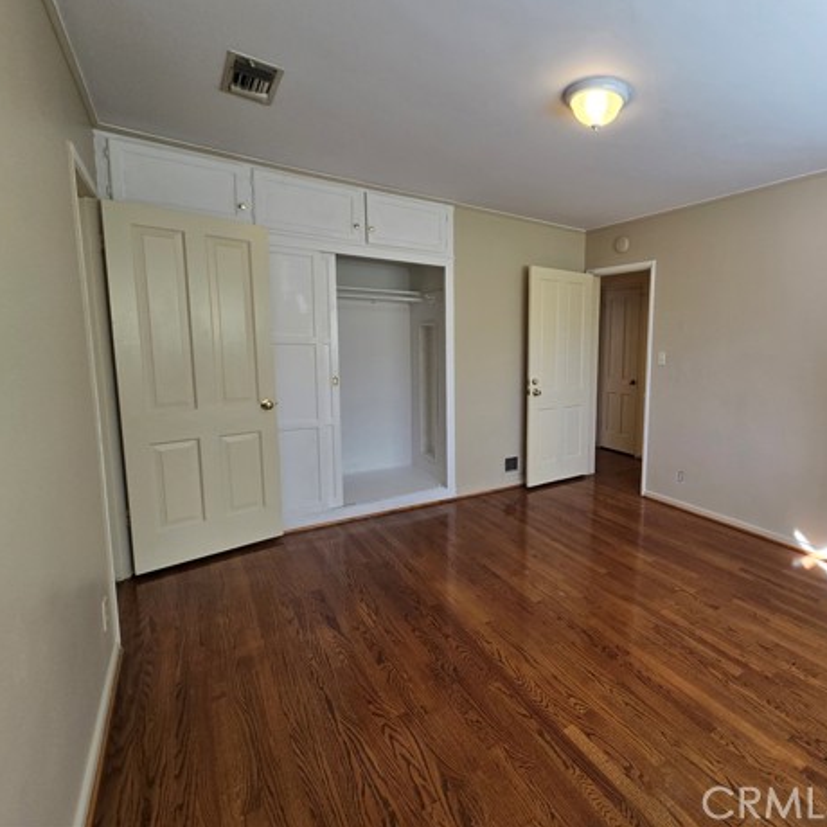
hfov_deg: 84.1
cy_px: 397
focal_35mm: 16
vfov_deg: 87.4
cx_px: 557
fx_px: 432
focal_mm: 2.2
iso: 64
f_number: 2.2
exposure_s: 1/60
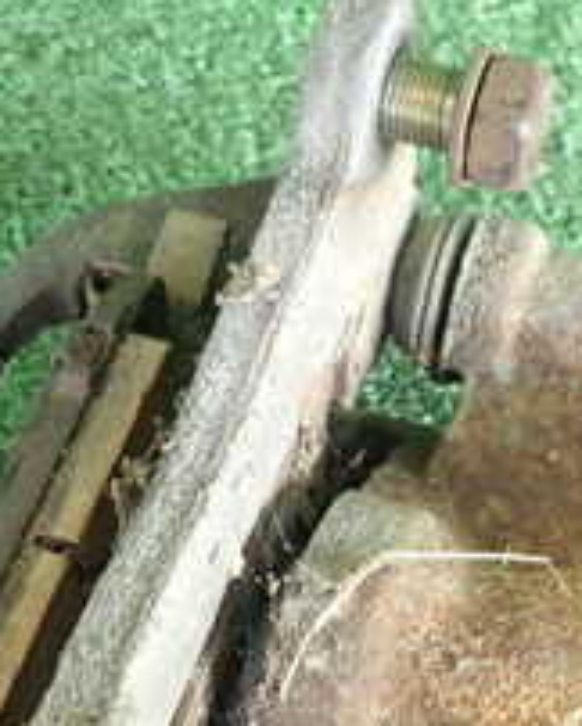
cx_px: 438
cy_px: 683
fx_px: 1870
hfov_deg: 17.6
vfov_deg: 21.4
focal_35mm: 87
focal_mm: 5.5
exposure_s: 1/30
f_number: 2.3
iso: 200
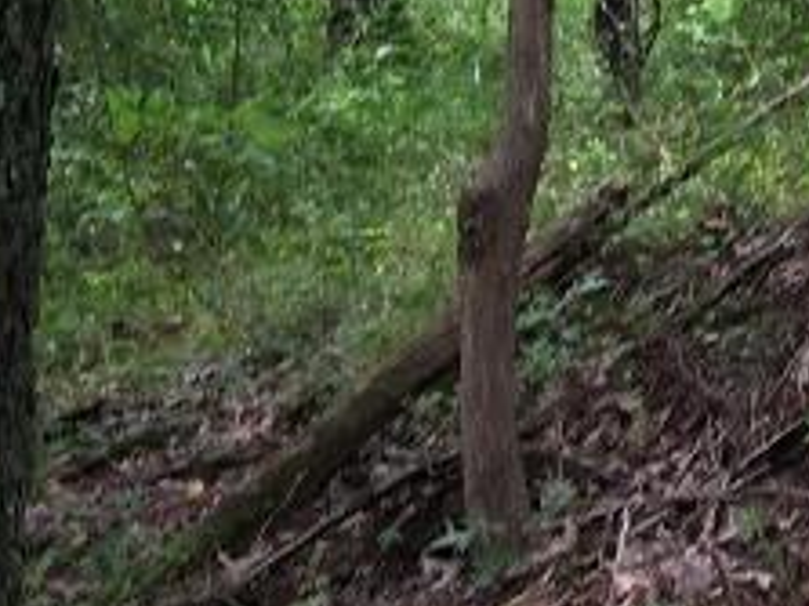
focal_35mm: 133
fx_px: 3107
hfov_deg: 13.7
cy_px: -15
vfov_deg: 11.0
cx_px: 1324
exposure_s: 1/120
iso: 40
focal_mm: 4.15
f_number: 2.2
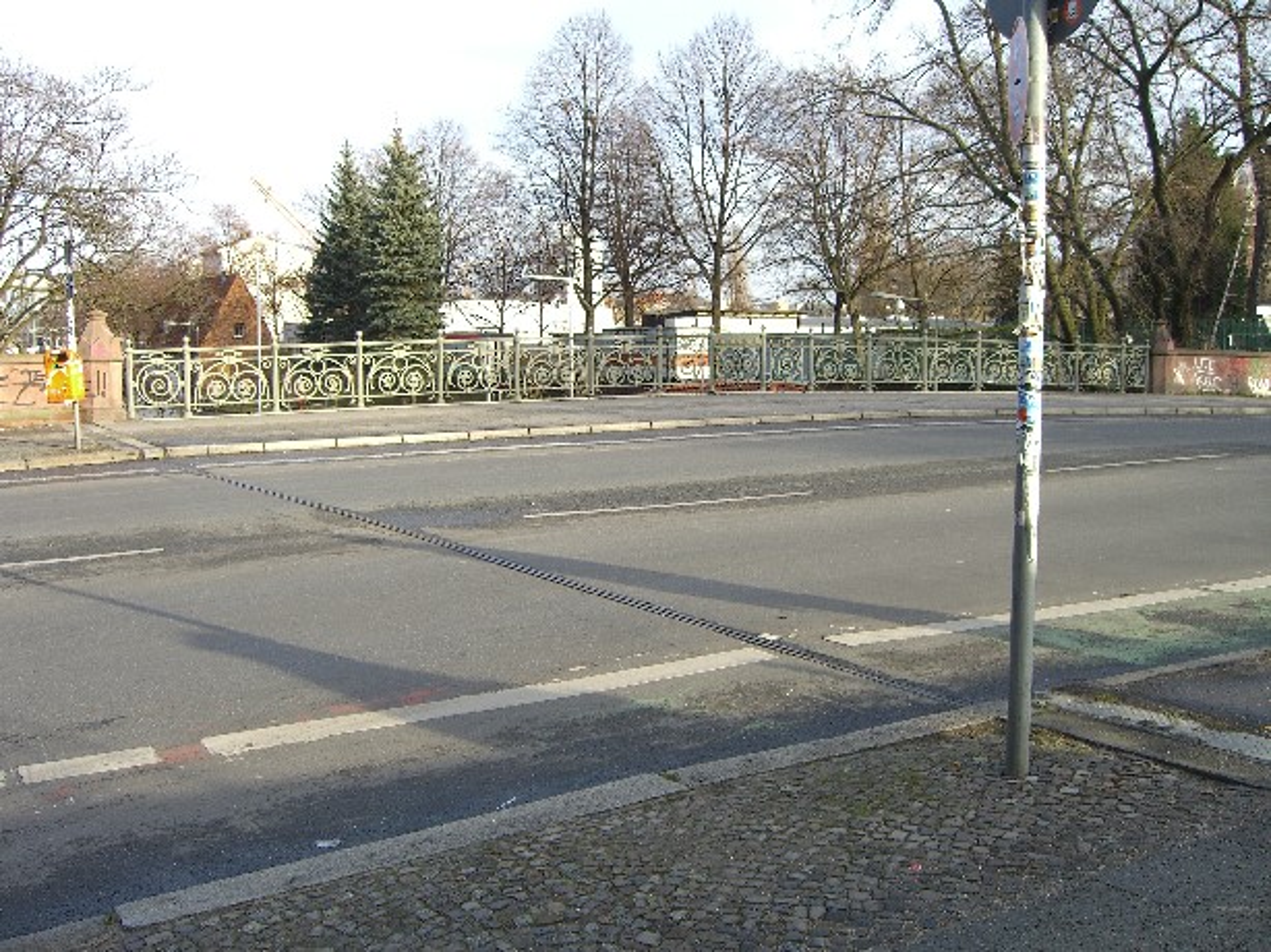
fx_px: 1395
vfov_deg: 37.7
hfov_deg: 49.0
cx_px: 636
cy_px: 476
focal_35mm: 38
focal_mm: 7.9
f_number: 2.8
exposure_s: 1/250
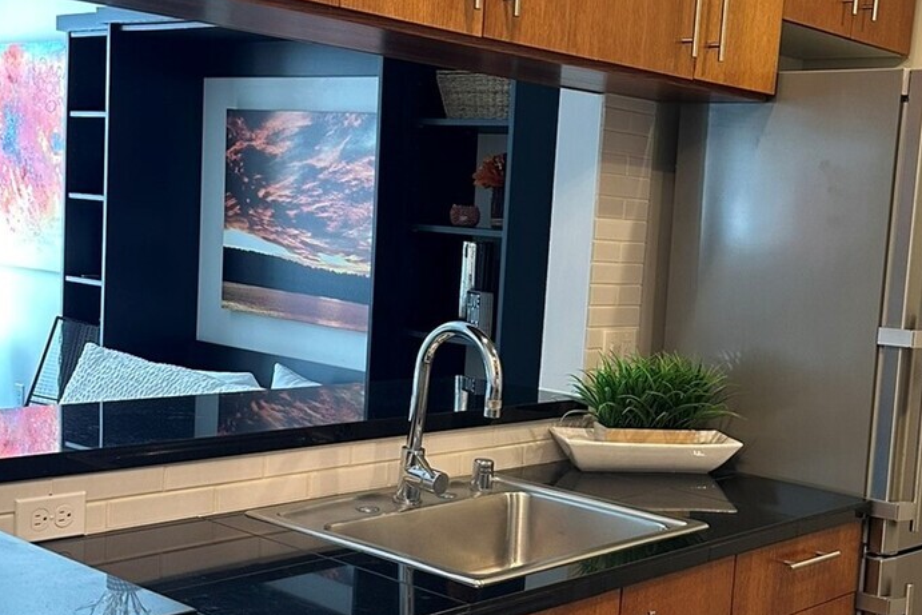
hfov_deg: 37.9
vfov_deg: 25.9
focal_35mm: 52
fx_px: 1332
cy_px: 374
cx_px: 584
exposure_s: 1/60
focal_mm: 6.86
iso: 200
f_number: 1.78
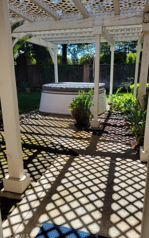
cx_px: 70
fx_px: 182
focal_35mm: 28
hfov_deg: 44.5
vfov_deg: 66.5
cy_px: 119
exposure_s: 1/880
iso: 40
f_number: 1.8
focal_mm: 5.4
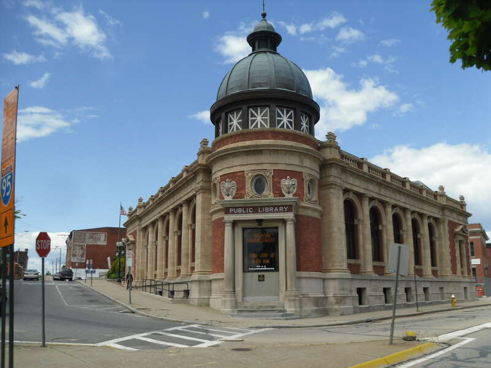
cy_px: 184
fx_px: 482
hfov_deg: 54.0
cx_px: 246
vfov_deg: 41.8
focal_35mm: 34
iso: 80
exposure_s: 1/152
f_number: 8.1
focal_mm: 6
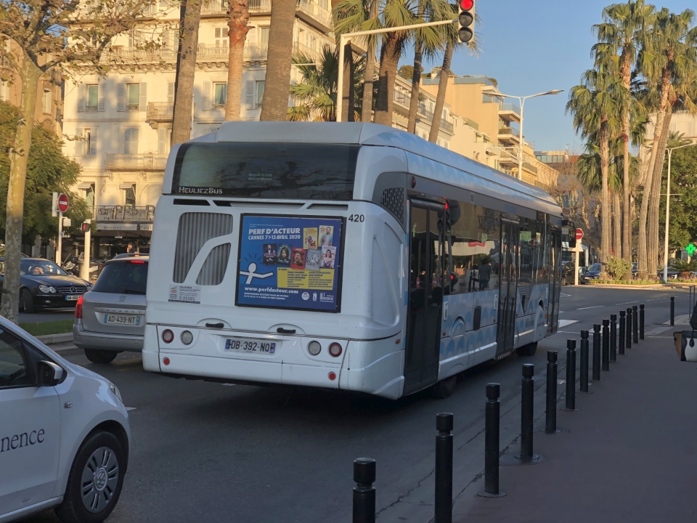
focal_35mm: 52
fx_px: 1047
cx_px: 348
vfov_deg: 28.0
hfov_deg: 36.8
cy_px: 262
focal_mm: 6
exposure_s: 1/345
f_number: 2.4
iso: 16
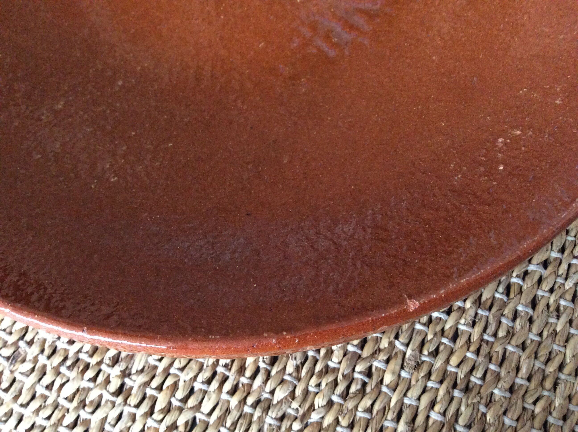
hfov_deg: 56.9
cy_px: 216
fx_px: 534
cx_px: 289
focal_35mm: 32
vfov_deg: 44.1
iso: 320
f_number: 2.4
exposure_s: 1/25
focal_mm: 3.3
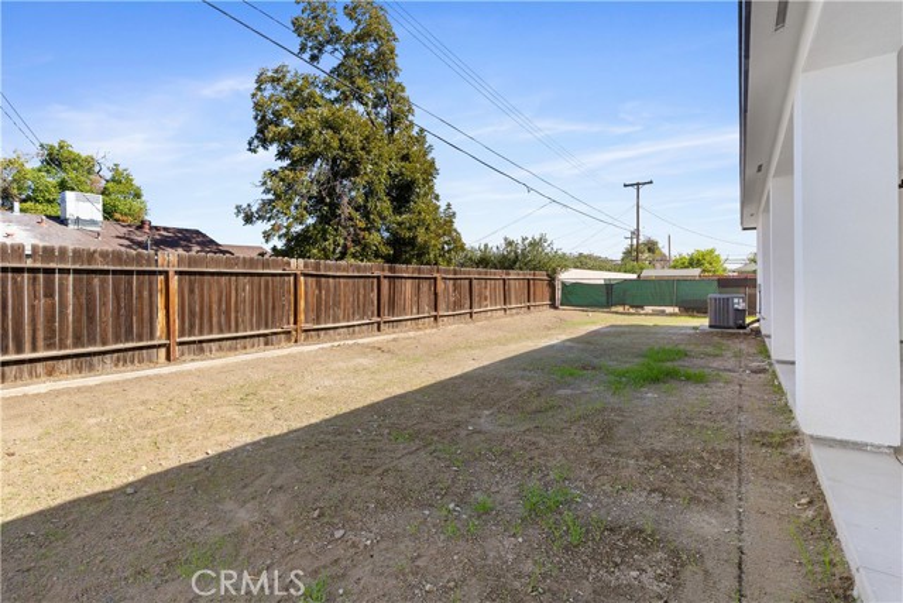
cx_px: 452
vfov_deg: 70.5
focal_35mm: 17
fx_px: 426
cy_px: 302
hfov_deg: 93.3
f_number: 5.6
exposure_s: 1/1600
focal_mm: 17
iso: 400
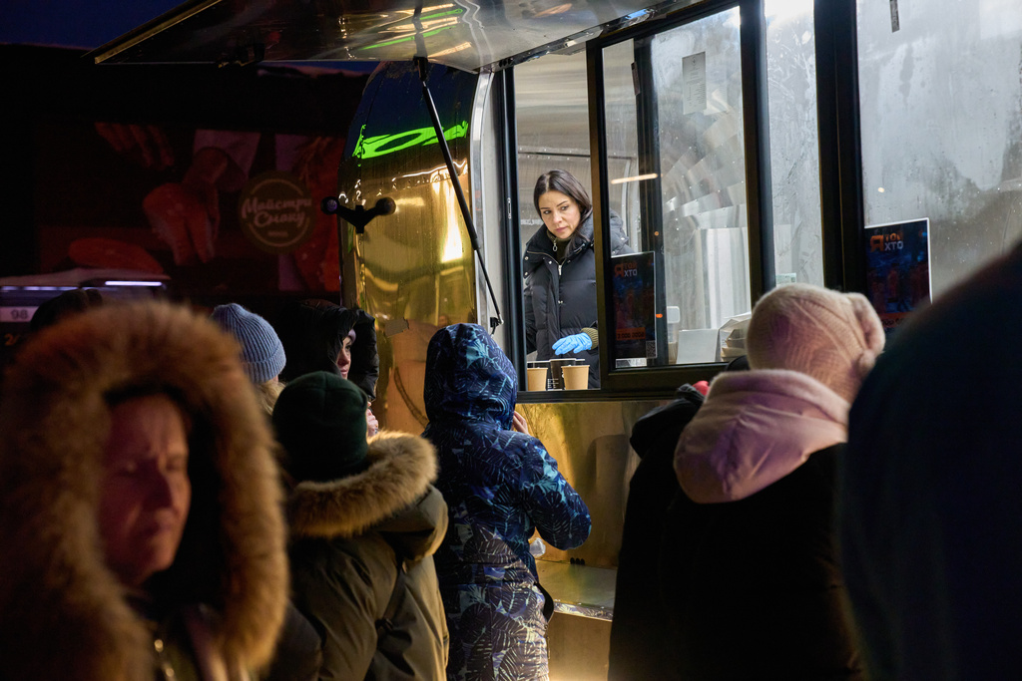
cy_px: 340
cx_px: 511
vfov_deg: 21.6
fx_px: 1789
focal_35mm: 63
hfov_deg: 31.9
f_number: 4.5
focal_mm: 63
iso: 12800
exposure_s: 1/400
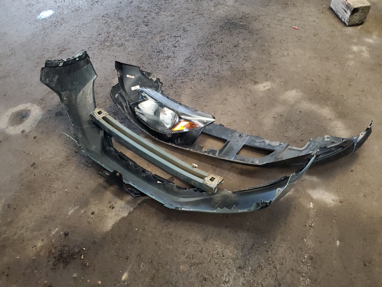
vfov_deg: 53.1
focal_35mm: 26
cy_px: 144
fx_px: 287
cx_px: 191
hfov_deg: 67.3
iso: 302
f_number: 1.5
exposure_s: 1/17
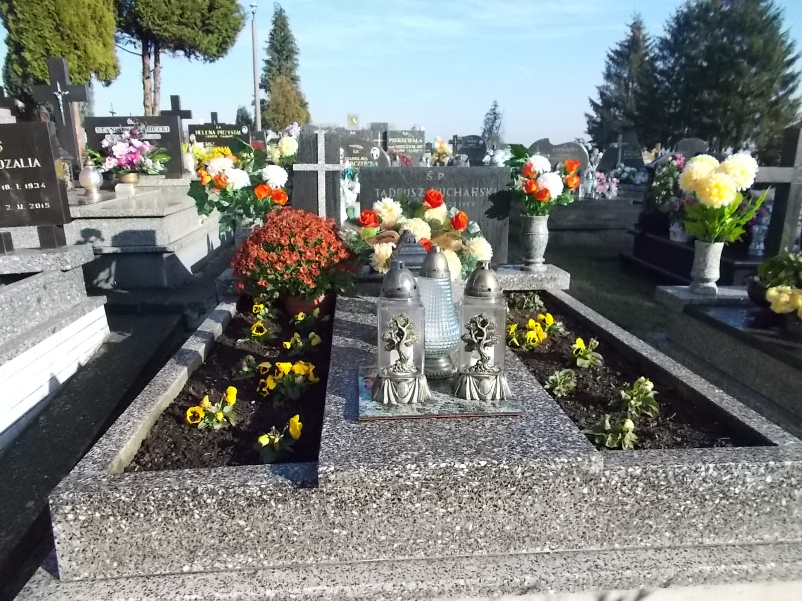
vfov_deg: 53.1
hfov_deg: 67.3
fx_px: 602
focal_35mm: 26
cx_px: 401
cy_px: 300
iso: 400
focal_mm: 4.6
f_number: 8
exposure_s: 1/400
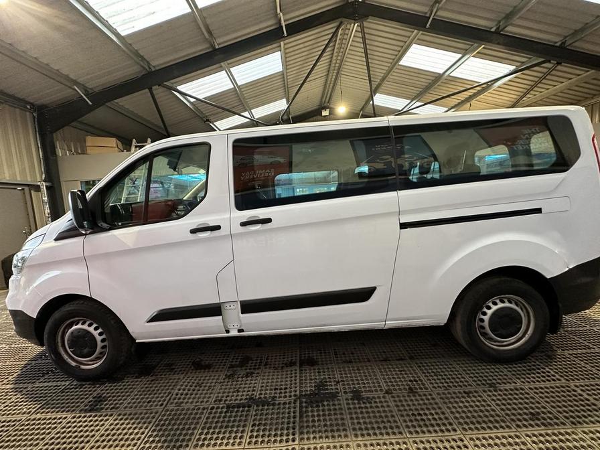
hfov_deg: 102.1
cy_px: 225
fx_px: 243
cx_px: 300
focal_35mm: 14
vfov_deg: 85.7
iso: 250
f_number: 2.2
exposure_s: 1/50
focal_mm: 2.22
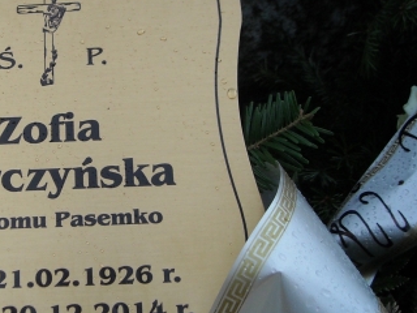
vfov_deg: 21.0
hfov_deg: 26.8
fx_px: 843
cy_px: 121
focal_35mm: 70
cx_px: 42
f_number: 2.8
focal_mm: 5.7
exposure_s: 1/184
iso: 141
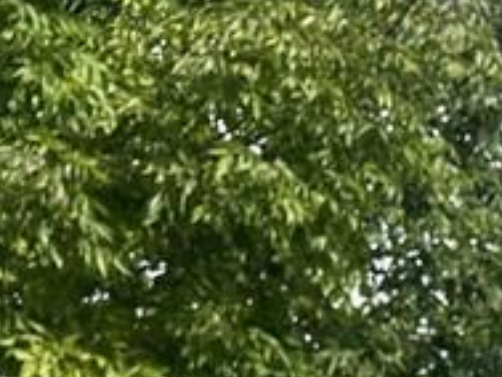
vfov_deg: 10.3
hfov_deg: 11.4
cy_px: 799
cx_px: 1341
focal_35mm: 130
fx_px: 1886
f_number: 1.78
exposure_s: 1/3356
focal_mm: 6.86
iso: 80
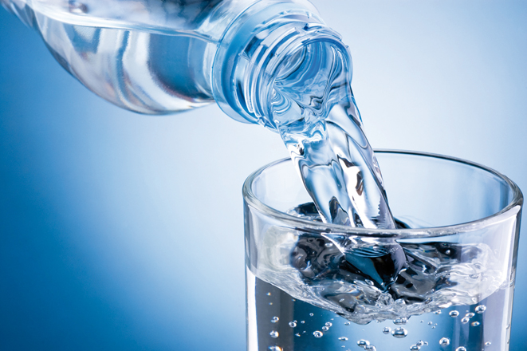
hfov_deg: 22.6
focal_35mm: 90
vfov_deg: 15.2
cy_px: 176
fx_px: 1317
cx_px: 264
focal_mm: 60
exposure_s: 1/400
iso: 200
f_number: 20
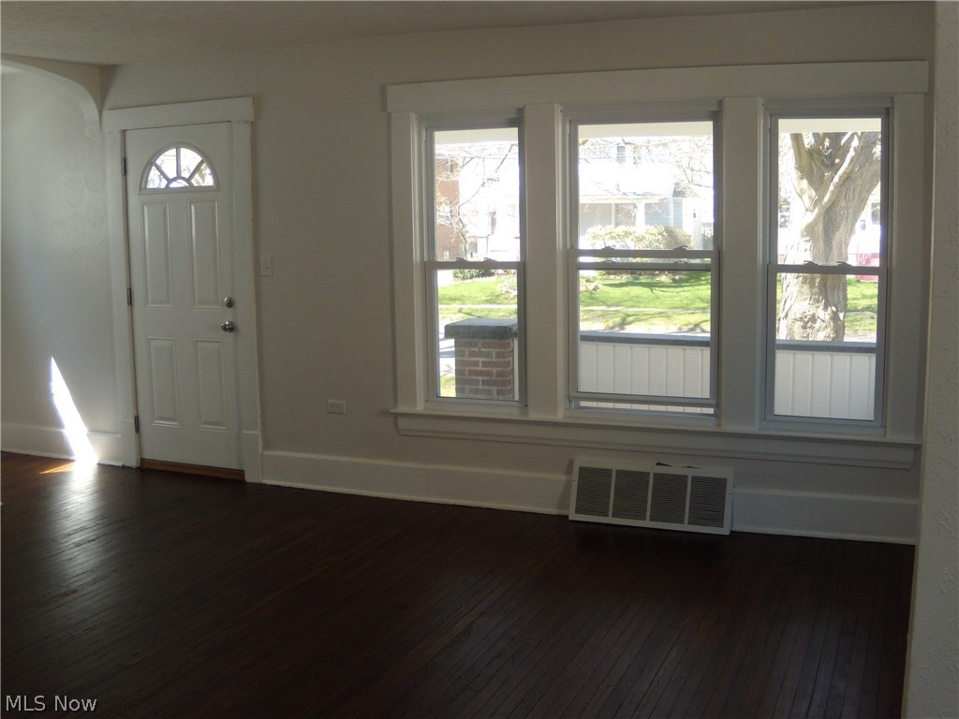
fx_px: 997
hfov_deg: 51.4
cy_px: 360
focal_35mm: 36
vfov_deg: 39.7
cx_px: 480
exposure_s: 1/60
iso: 100
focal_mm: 6.4
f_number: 3.6
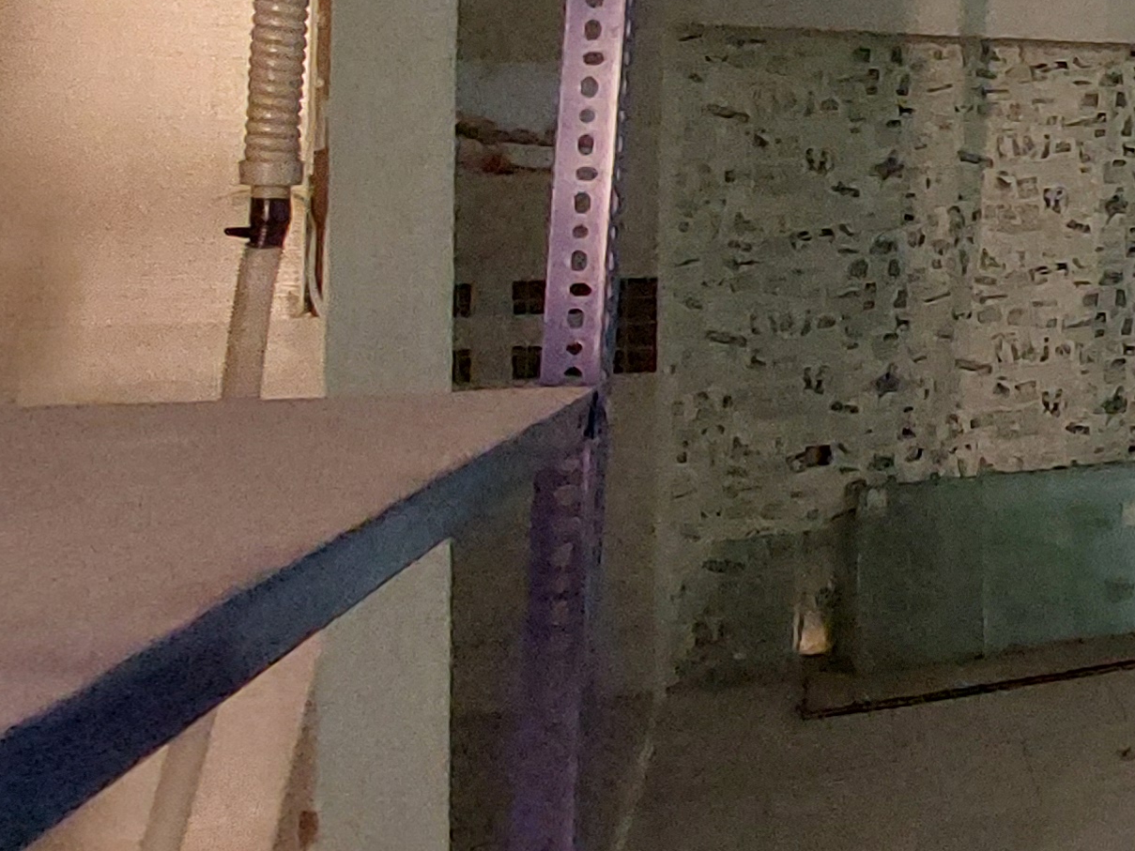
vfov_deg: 32.3
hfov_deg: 25.4
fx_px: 1410
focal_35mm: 43
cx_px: 1870
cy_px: 127
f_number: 2.2
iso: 400
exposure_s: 1/33
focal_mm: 1.74
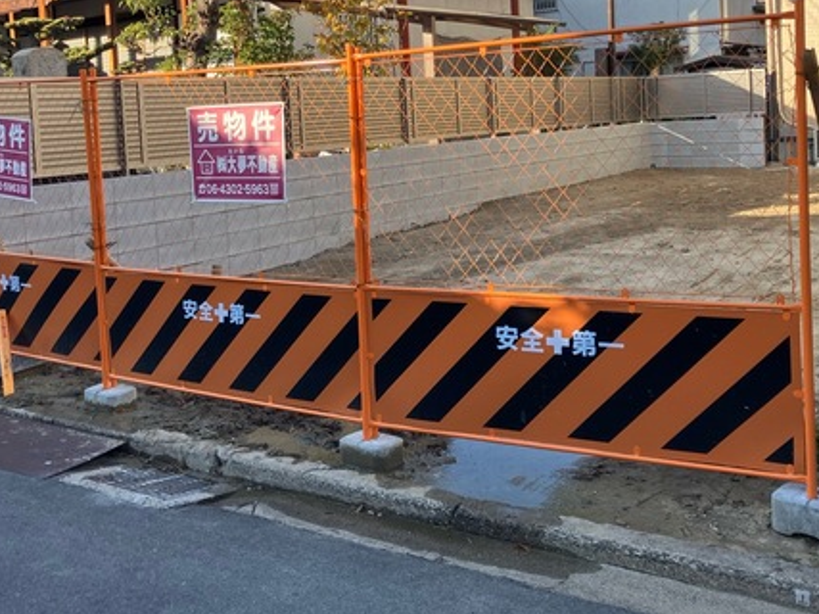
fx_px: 993
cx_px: 412
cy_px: 169
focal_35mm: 42
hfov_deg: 44.8
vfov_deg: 33.8
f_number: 1.8
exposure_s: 1/540
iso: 32
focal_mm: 3.99
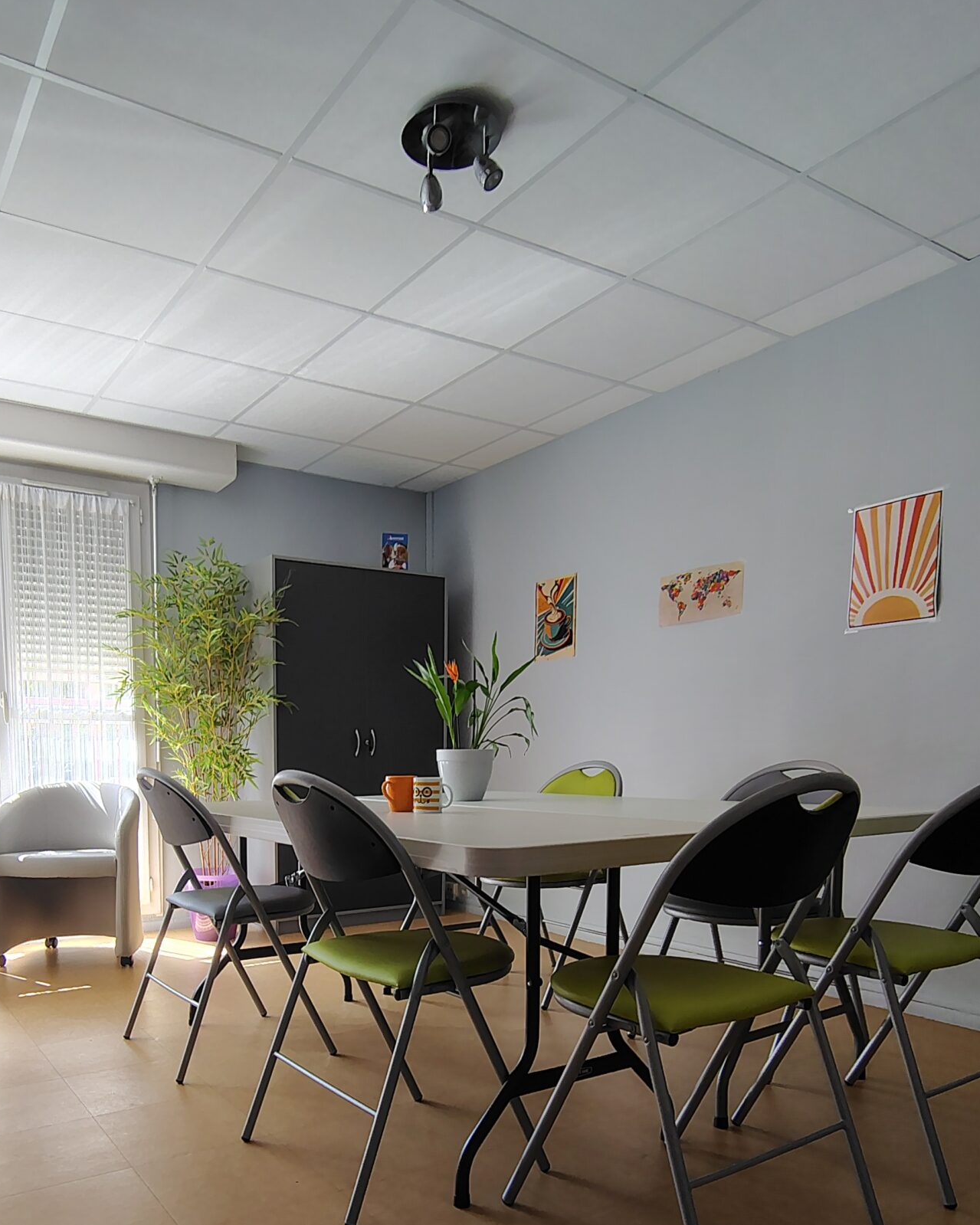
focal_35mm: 25
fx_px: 906
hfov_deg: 56.0
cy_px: 863
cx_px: 357
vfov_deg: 65.4
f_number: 2.2
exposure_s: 1/50
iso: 174
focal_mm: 2.13
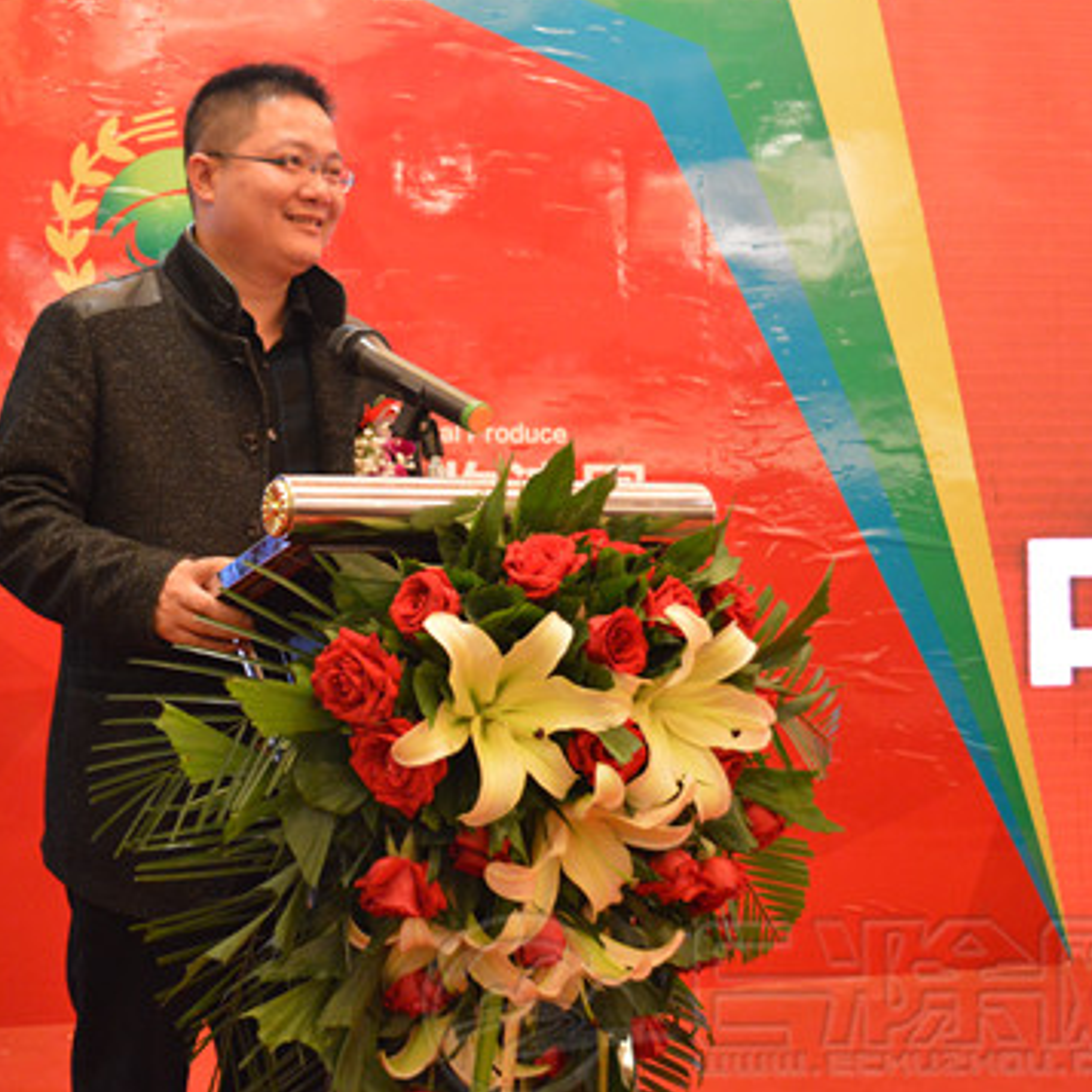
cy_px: 537
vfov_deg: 33.4
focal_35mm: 51
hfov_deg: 33.0
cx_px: 346
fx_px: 1820
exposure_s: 1/60
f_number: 4.2
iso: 3200
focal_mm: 26
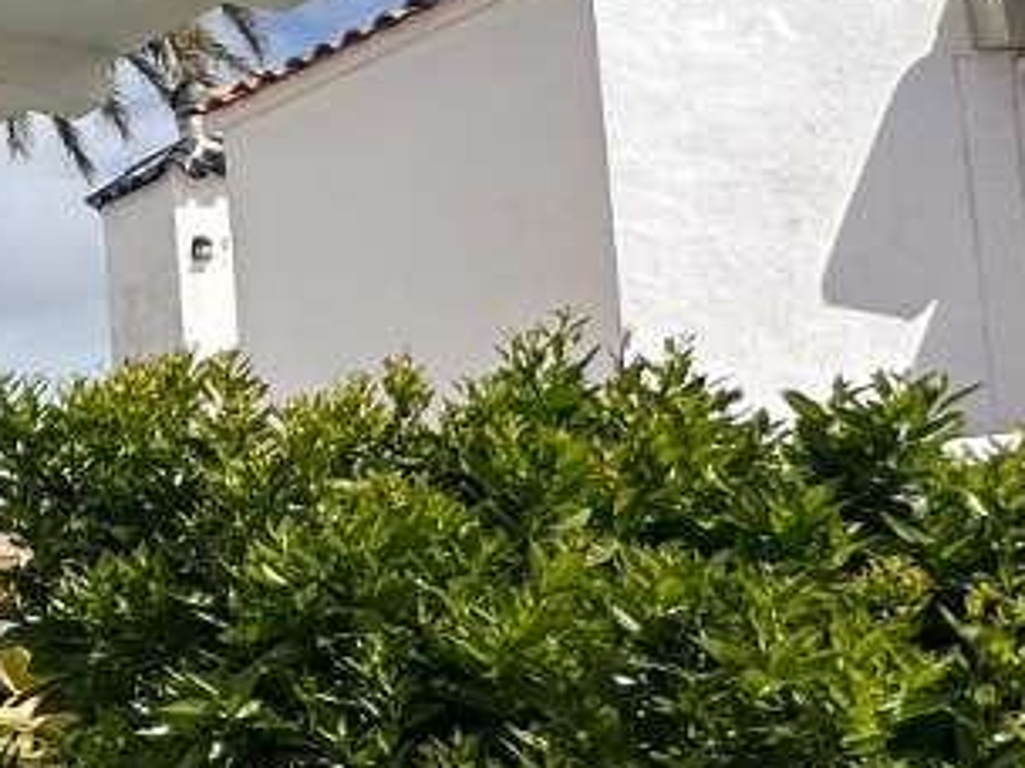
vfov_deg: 21.1
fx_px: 2043
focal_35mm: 69
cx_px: -1160
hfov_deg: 17.3
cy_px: 578
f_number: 2.2
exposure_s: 1/1770
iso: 40
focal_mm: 2.22
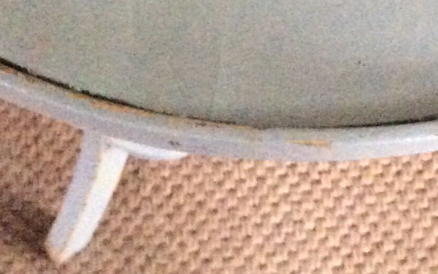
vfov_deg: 11.7
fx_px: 1266
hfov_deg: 19.6
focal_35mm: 106
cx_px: 249
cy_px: -176
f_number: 2.4
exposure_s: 1/17
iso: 640
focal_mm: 3.3
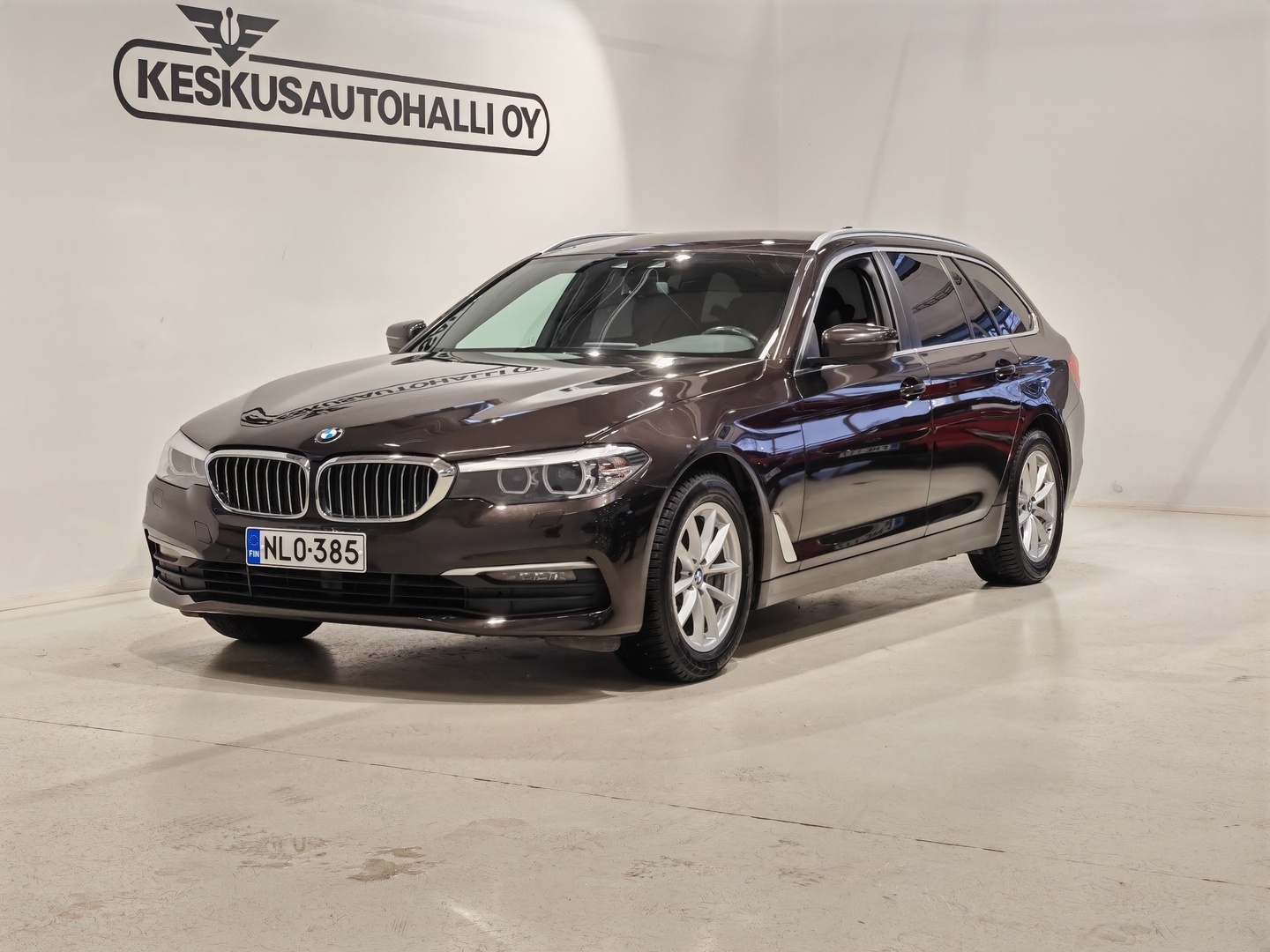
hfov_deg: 30.3
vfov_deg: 22.9
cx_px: 635
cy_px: 476
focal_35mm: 64
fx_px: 2348
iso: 125
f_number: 1.6
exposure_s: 1/100
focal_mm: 5.4
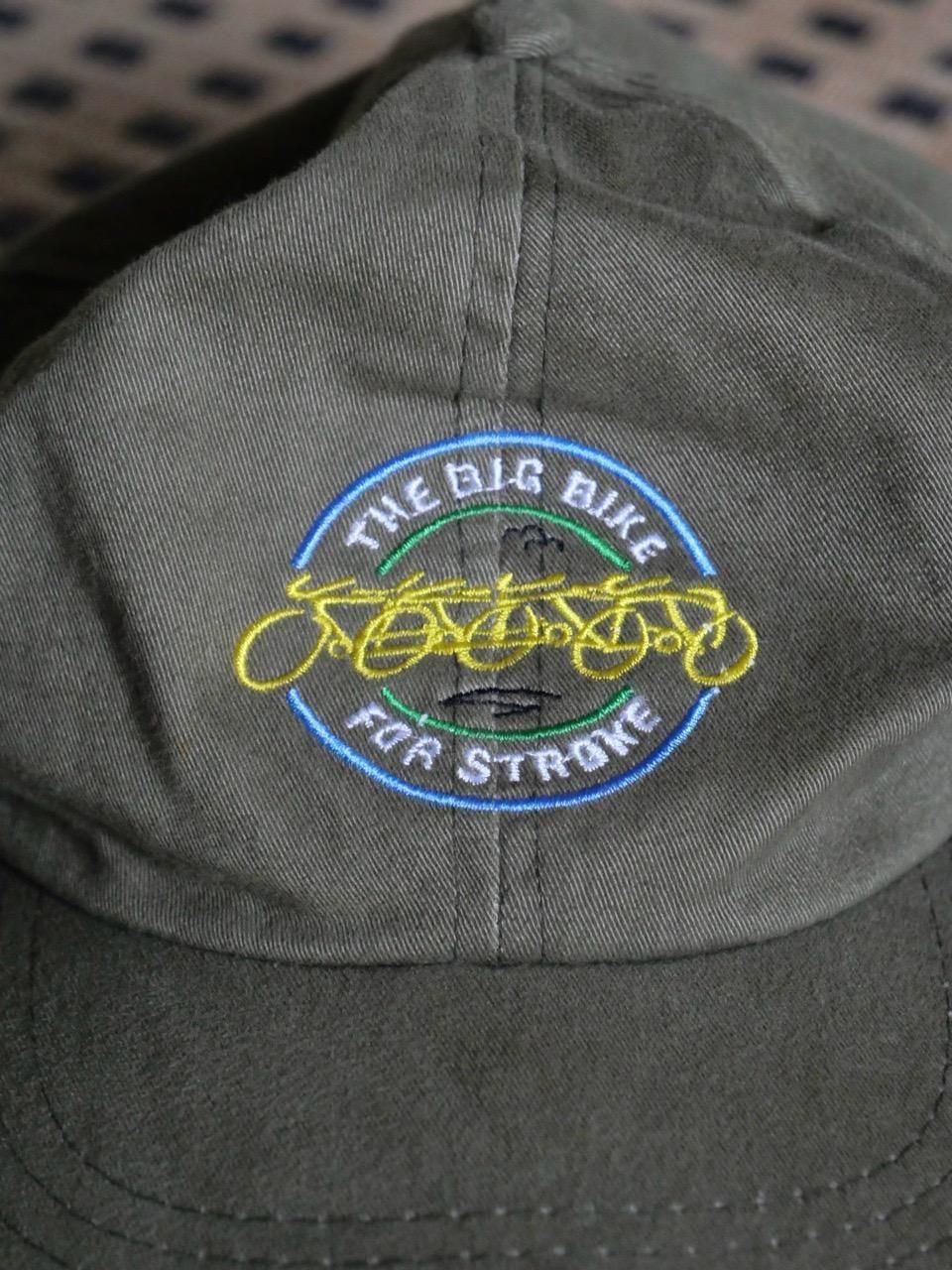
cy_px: 635
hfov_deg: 14.8
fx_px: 3667
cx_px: 476
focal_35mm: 100
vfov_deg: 19.6
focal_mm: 50
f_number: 3.9
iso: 3200
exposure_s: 1/20
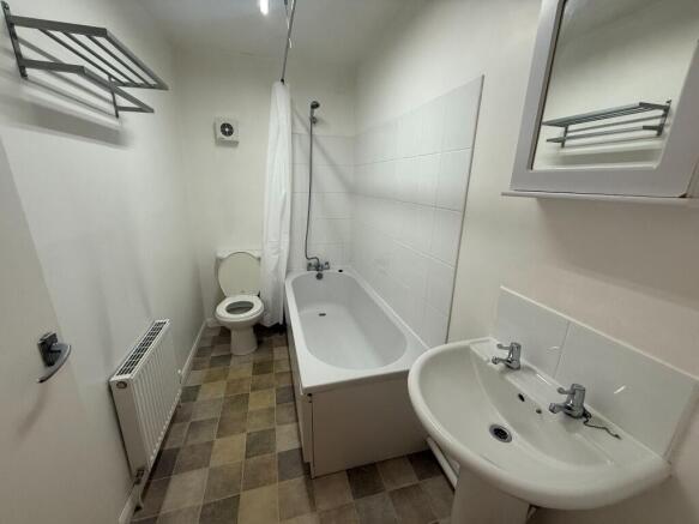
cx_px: 350
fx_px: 283
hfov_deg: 102.1
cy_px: 262
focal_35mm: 14
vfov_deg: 85.7
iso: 200
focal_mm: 2.22
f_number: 2.2
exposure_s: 1/101
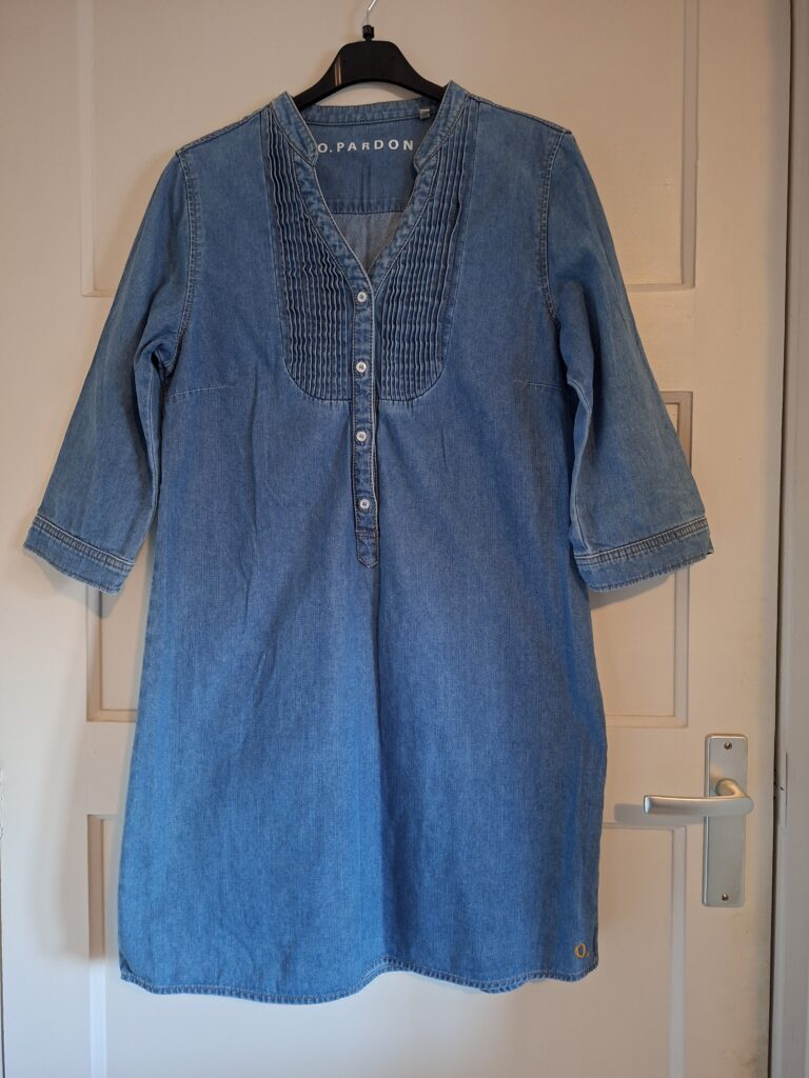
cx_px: 404
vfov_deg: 73.9
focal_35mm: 23
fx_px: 717
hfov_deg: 58.9
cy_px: 539
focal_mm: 5.54
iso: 400
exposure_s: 1/25
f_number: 1.8
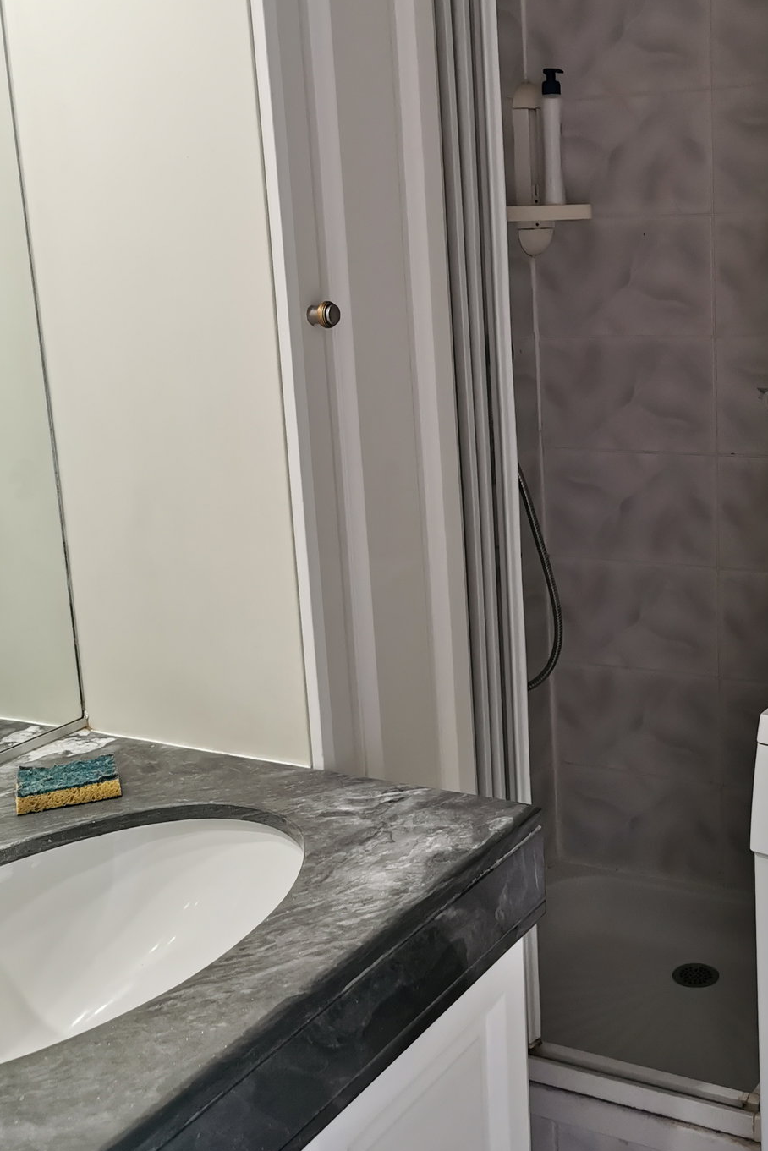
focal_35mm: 44
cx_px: 616
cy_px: 520
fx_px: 1407
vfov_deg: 44.4
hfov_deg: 29.8
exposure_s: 1/100
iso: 125
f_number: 1.6
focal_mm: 5.56
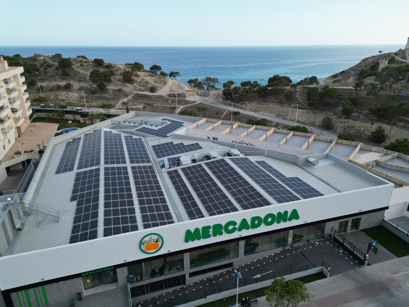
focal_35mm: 24
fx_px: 284
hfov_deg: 71.6
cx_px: 204
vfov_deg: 56.8
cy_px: 154
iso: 150
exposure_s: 1/1500
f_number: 1.7
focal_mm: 6.72
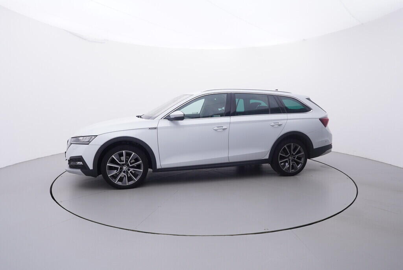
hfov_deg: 77.3
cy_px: 135
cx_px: 202
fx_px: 252
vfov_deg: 56.2
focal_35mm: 22
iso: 200
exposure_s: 1/80
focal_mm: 15
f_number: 5
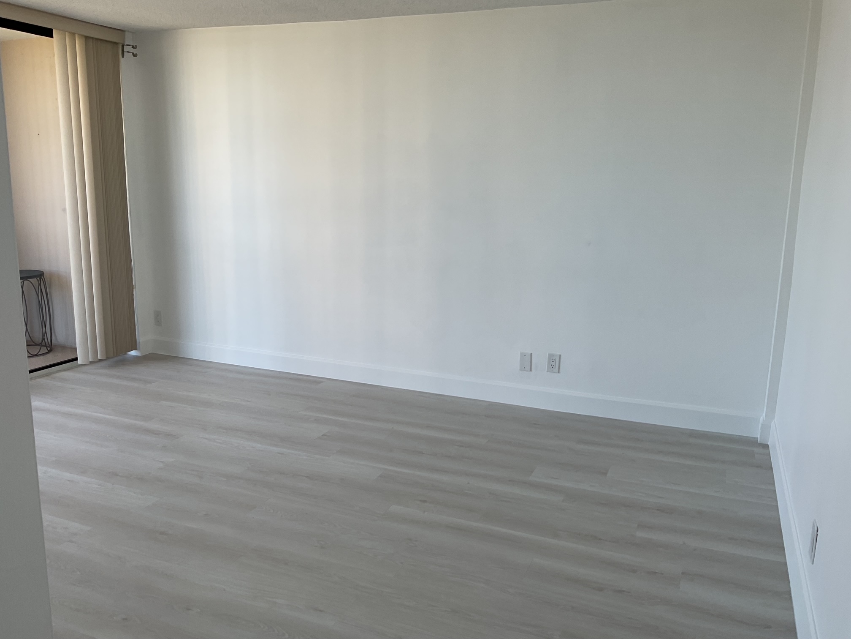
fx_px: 713
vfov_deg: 48.2
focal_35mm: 29
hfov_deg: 61.7
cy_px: 320
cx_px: 426
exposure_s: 1/109
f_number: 1.8
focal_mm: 3
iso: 16
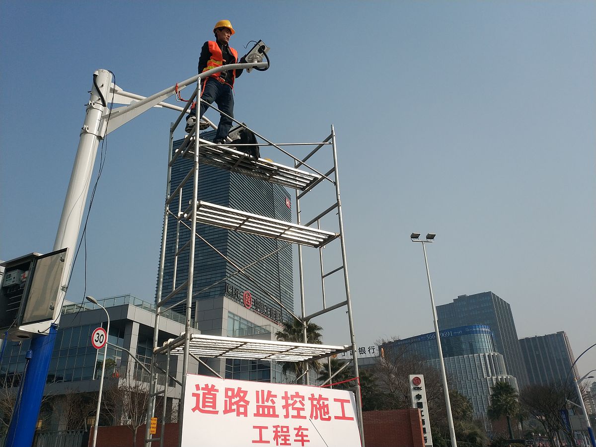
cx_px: 298
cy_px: 224
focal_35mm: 32
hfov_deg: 56.8
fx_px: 551
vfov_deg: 44.2
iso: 102
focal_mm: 4.5
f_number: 2
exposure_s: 1/2304
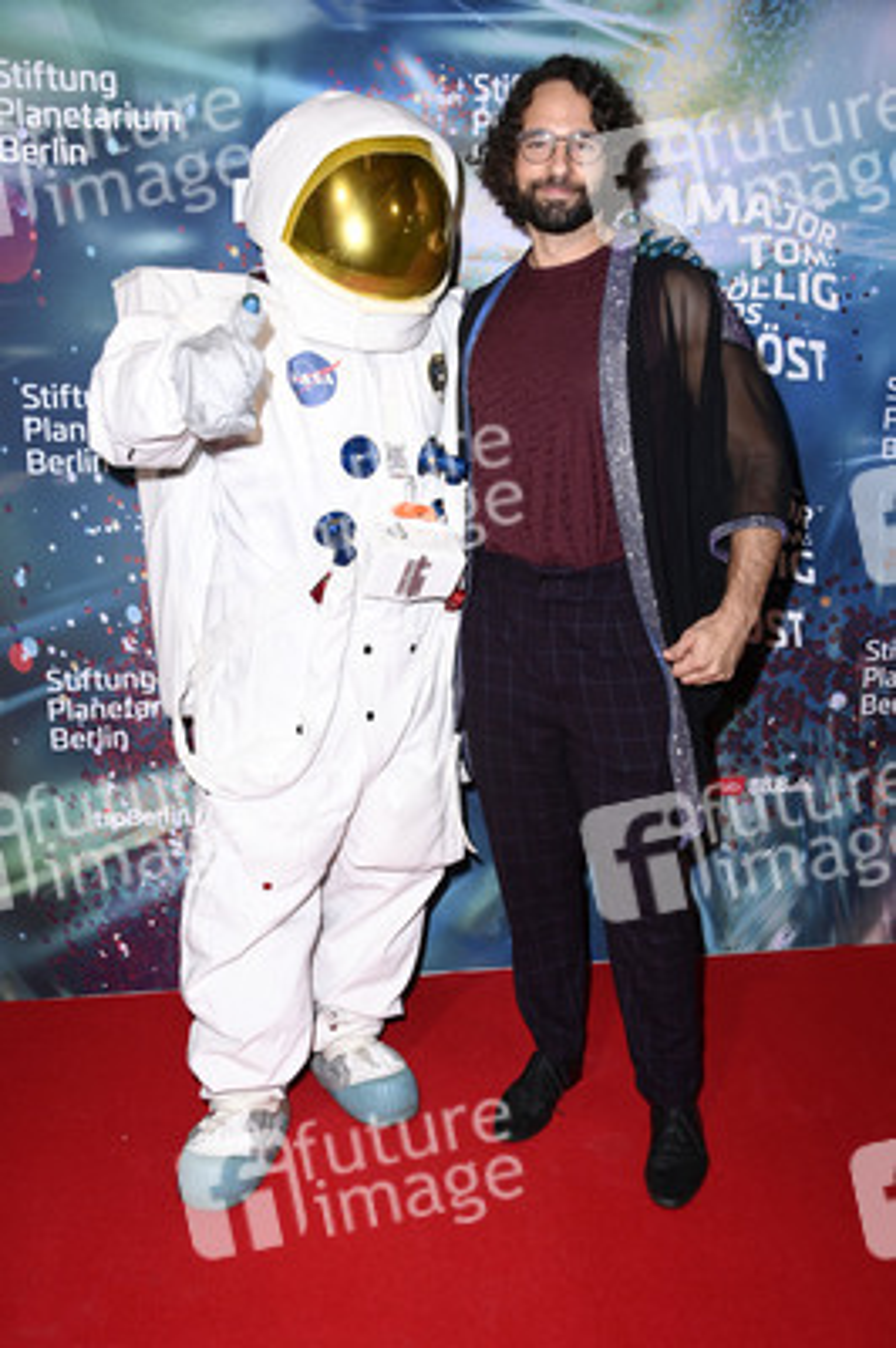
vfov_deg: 54.5
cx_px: 448
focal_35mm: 35
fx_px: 1309
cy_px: 674
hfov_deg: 37.8
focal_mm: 35
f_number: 5.6
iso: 640
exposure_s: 1/160
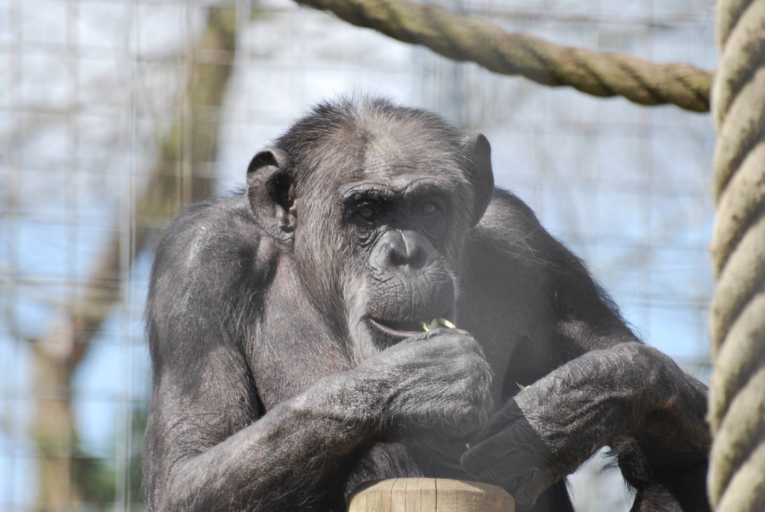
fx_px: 9574
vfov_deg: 3.1
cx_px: 382
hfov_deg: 4.6
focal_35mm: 450
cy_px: 256
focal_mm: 300
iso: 280
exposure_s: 1/500
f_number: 5.6
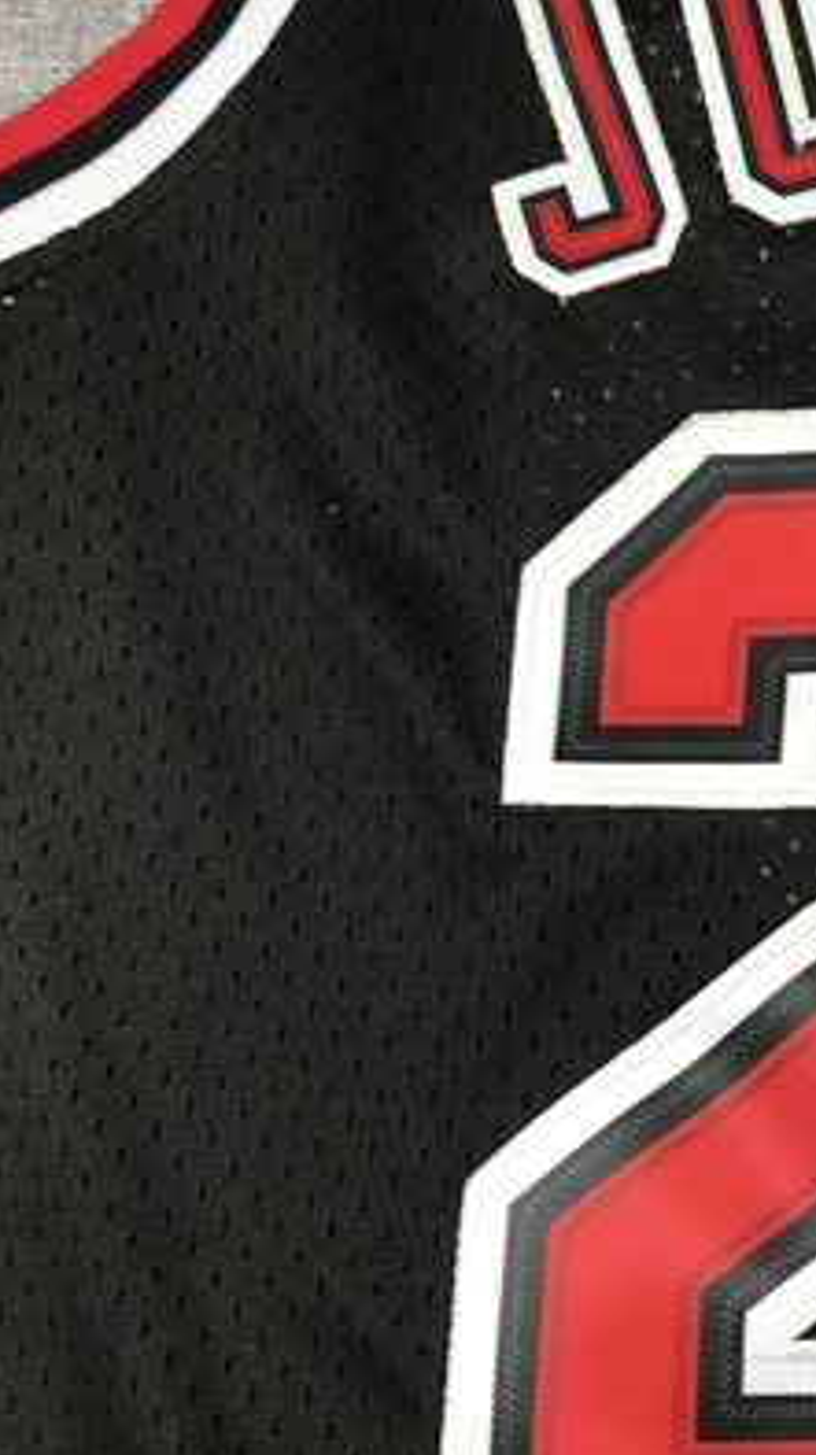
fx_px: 2390
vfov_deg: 33.9
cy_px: 750
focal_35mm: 62
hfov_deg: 17.0
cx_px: 1318
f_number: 1.8
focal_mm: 3.99
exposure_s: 1/50
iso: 25
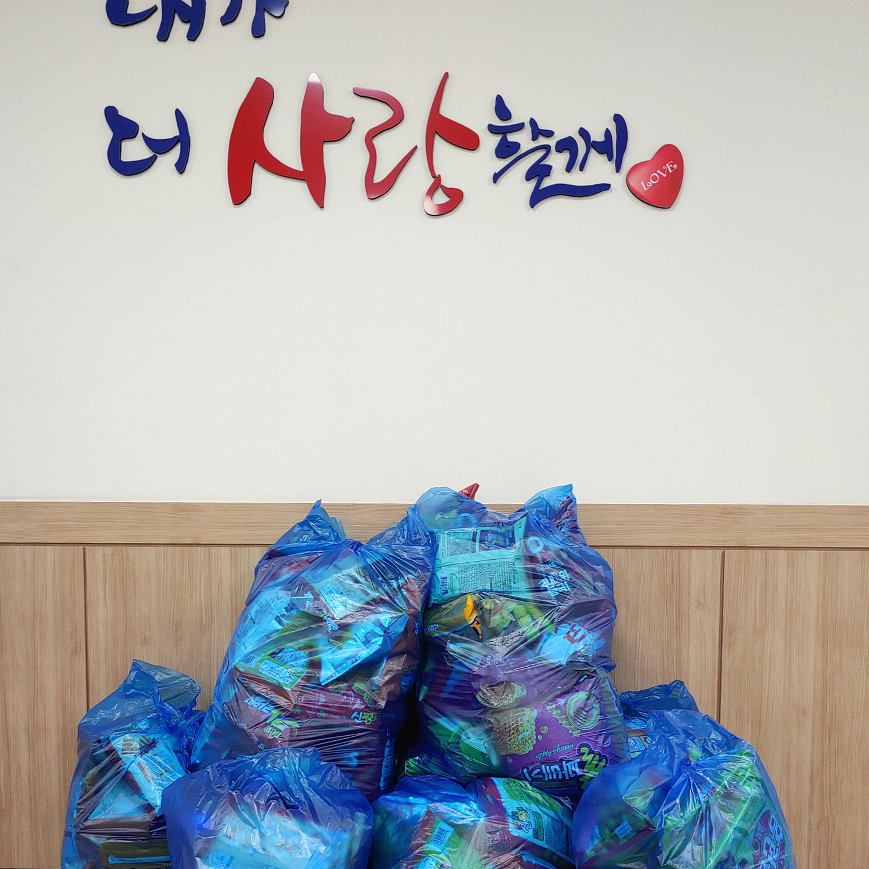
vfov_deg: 53.6
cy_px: 531
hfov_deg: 54.0
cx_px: 435
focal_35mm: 30
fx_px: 852
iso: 50
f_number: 1.5
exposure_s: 1/60
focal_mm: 4.23
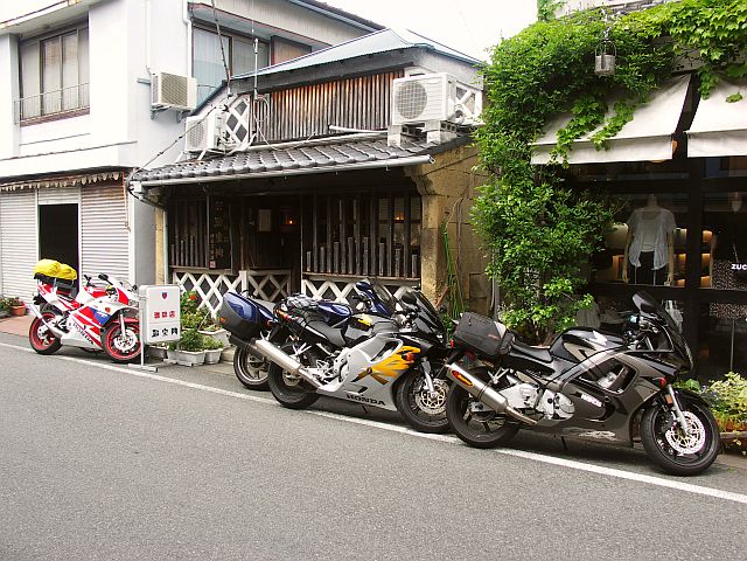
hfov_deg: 58.4
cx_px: 374
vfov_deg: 45.4
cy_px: 280
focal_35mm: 31
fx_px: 669
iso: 50
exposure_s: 1/125
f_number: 4.5
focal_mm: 8.1
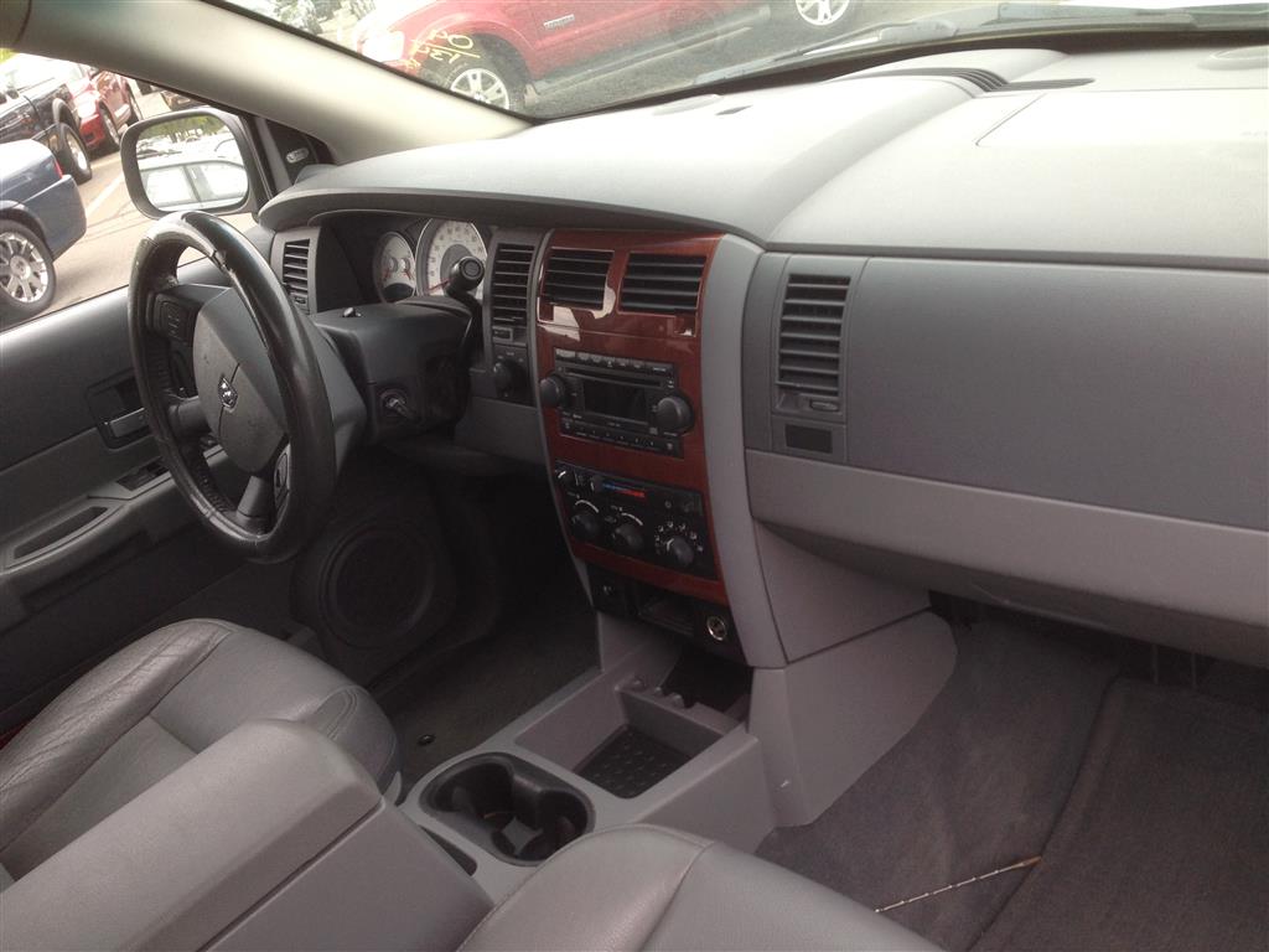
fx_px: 1210
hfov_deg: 55.4
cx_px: 634
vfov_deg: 42.9
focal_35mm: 33
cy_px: 476
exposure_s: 1/120
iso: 80
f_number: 2.4
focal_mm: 4.13
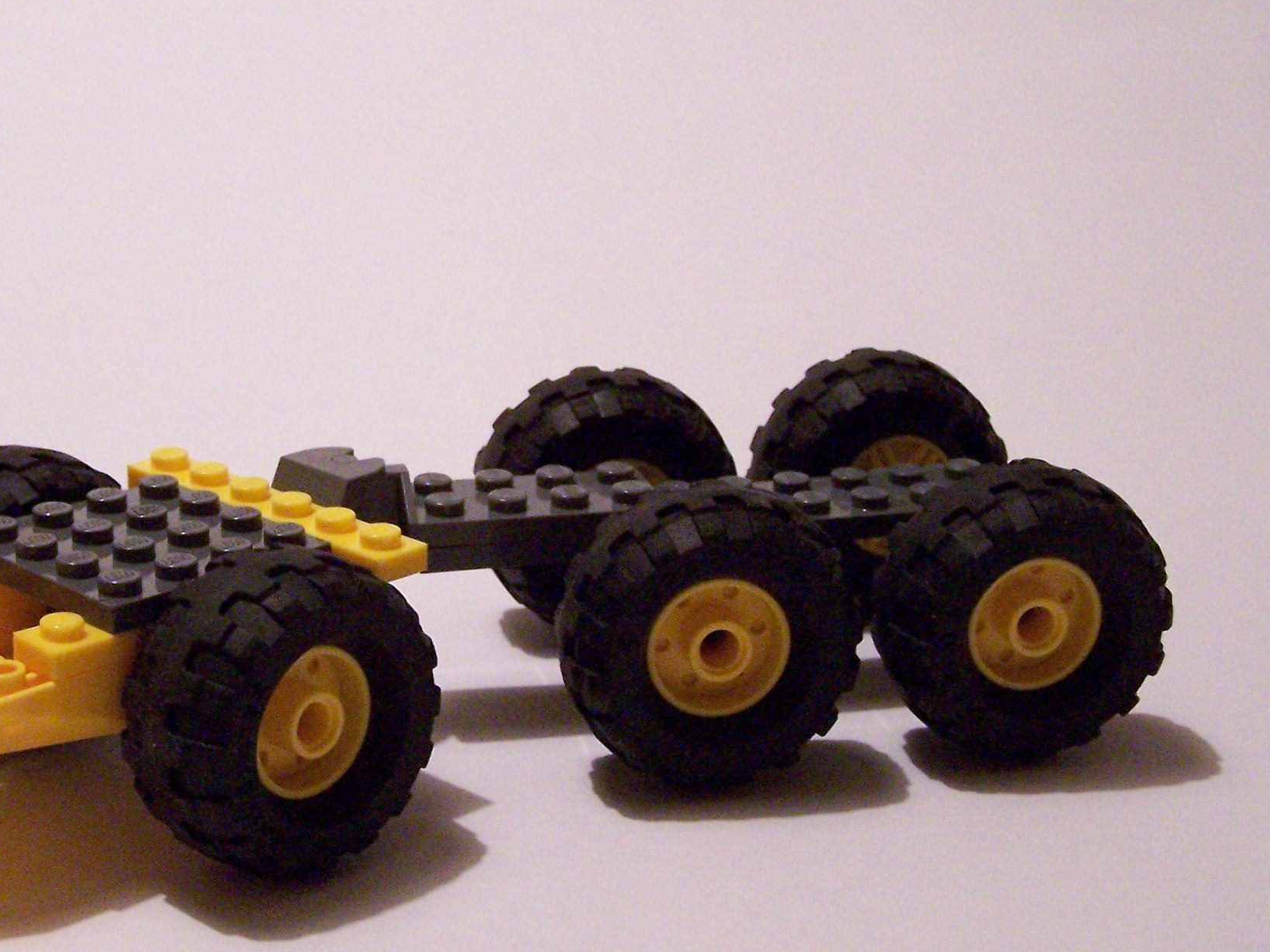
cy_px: 441
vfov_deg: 19.6
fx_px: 2751
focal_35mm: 75
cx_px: 452
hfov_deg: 25.9
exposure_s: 1/20
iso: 400
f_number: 3
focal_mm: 8
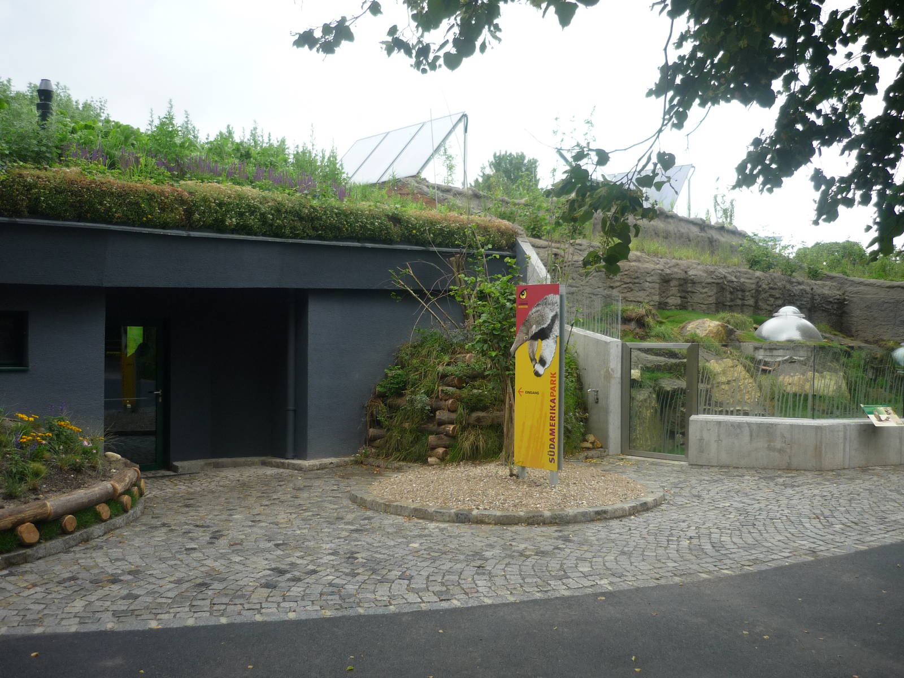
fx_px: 862
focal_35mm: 33
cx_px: 452
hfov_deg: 55.4
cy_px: 339
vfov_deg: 42.9
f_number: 2.8
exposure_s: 1/200
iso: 100
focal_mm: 5.5
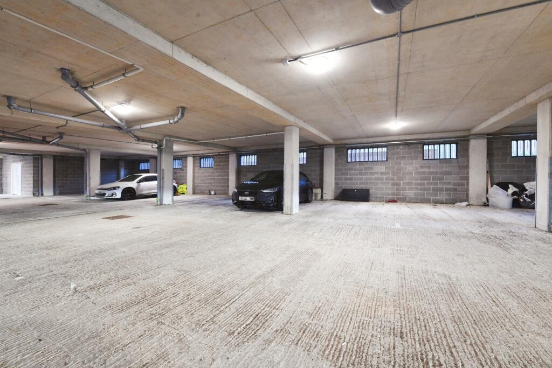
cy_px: 184
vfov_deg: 77.3
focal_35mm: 15
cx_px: 276
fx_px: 230
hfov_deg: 100.4
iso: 800
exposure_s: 1/2.5
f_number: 10
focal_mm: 15
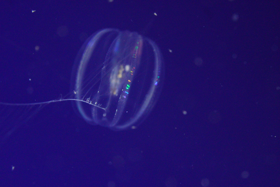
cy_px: 94
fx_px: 1051
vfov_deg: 10.2
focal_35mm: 135
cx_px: 140
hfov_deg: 15.2
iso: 6400
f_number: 5.6
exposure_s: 1/160
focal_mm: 90
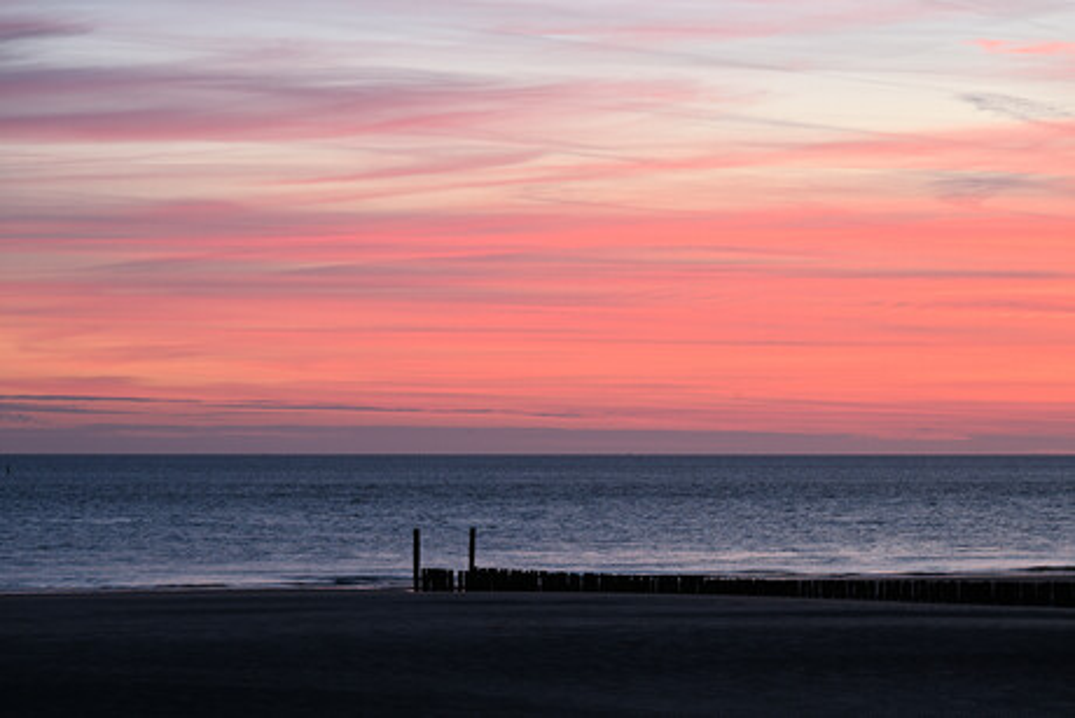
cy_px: 359
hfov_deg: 17.1
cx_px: 538
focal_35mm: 120
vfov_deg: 11.4
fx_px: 3584
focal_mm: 120
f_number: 8
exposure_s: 1/4
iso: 200
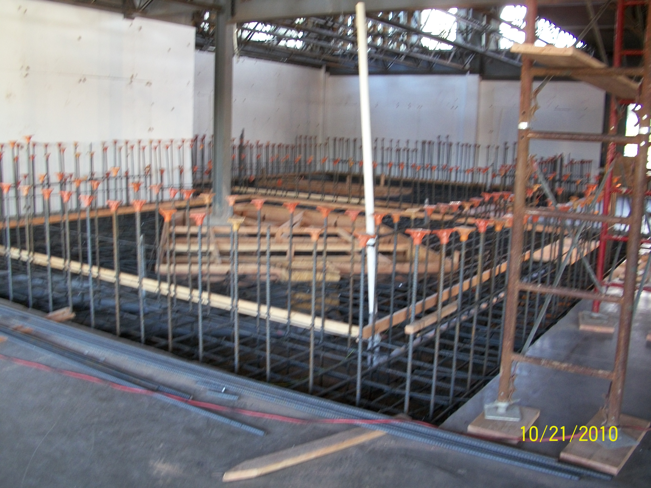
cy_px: 244
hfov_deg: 52.6
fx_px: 658
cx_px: 326
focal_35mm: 35
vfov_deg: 40.7
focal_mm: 6.3
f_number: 3.1
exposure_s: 1/20
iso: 160
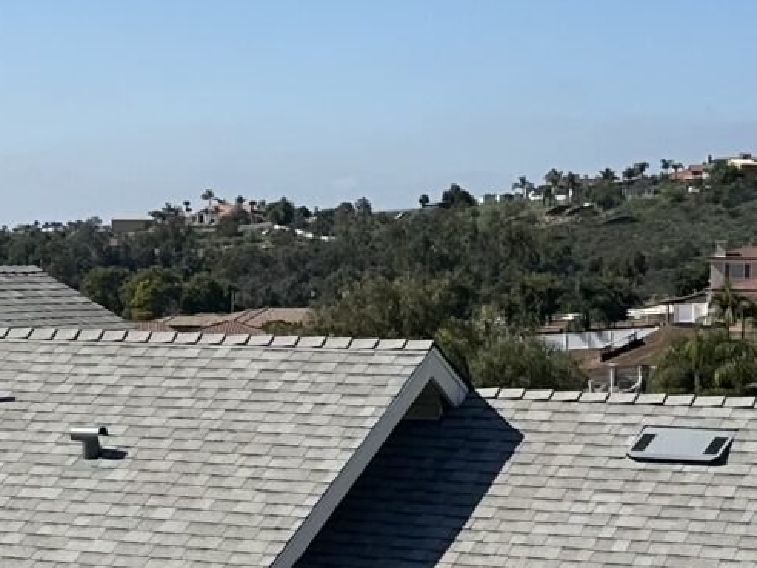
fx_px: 2734
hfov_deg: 15.4
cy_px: 306
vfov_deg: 11.9
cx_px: -58
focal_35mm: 125
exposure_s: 1/6623
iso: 80
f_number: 1.78
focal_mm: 6.86
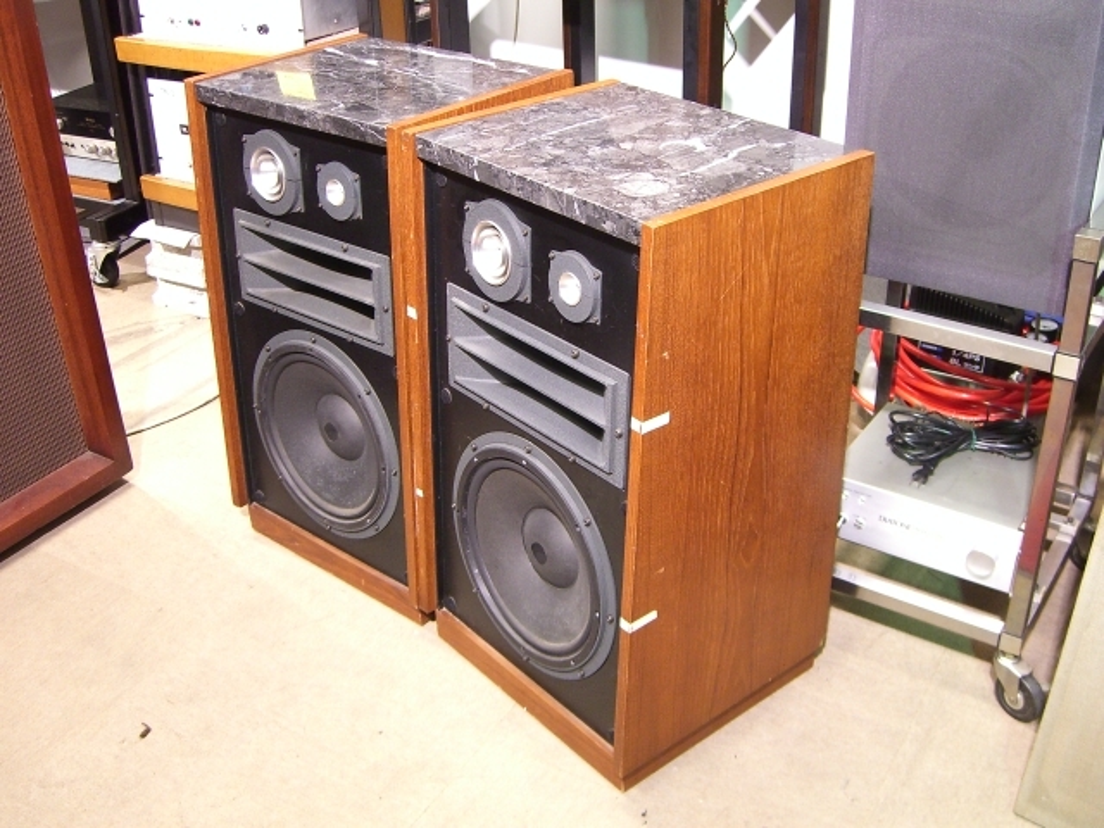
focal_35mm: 38
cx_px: 552
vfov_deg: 37.7
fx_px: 1212
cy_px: 414
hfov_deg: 49.0
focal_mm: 7.9
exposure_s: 1/8
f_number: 2.8
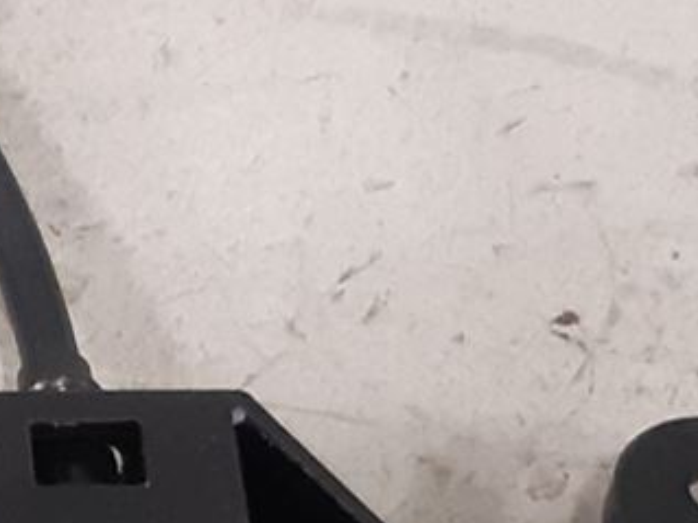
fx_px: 3366
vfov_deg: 8.5
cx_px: -628
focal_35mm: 167
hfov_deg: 10.9
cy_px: 961
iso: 250
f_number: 1.7
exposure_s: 1/33
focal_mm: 3.93
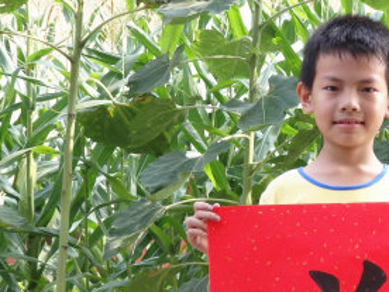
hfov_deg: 19.3
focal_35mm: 100
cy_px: 252
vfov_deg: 14.7
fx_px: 1124
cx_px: 342
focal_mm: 7.3
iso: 100
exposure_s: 1/100
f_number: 3.7
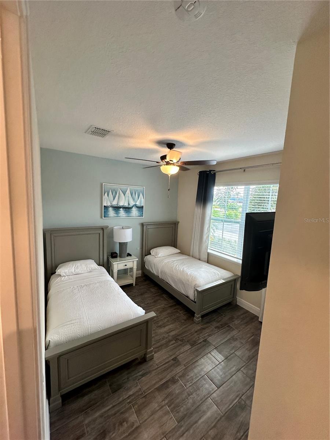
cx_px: 165
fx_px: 178
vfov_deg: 102.1
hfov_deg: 85.7
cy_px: 220
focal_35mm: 14
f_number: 2.2
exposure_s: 1/120
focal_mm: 2.22
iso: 160
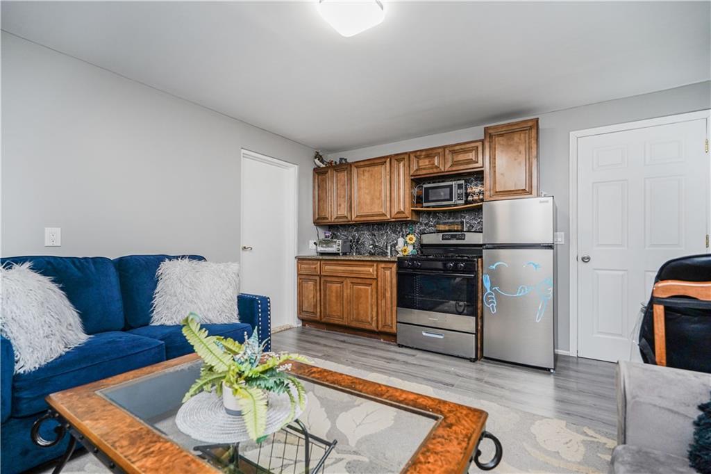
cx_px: 356
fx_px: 316
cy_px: 237
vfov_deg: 73.7
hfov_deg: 96.8
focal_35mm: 16
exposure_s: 1/30
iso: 250
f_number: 4
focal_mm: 16
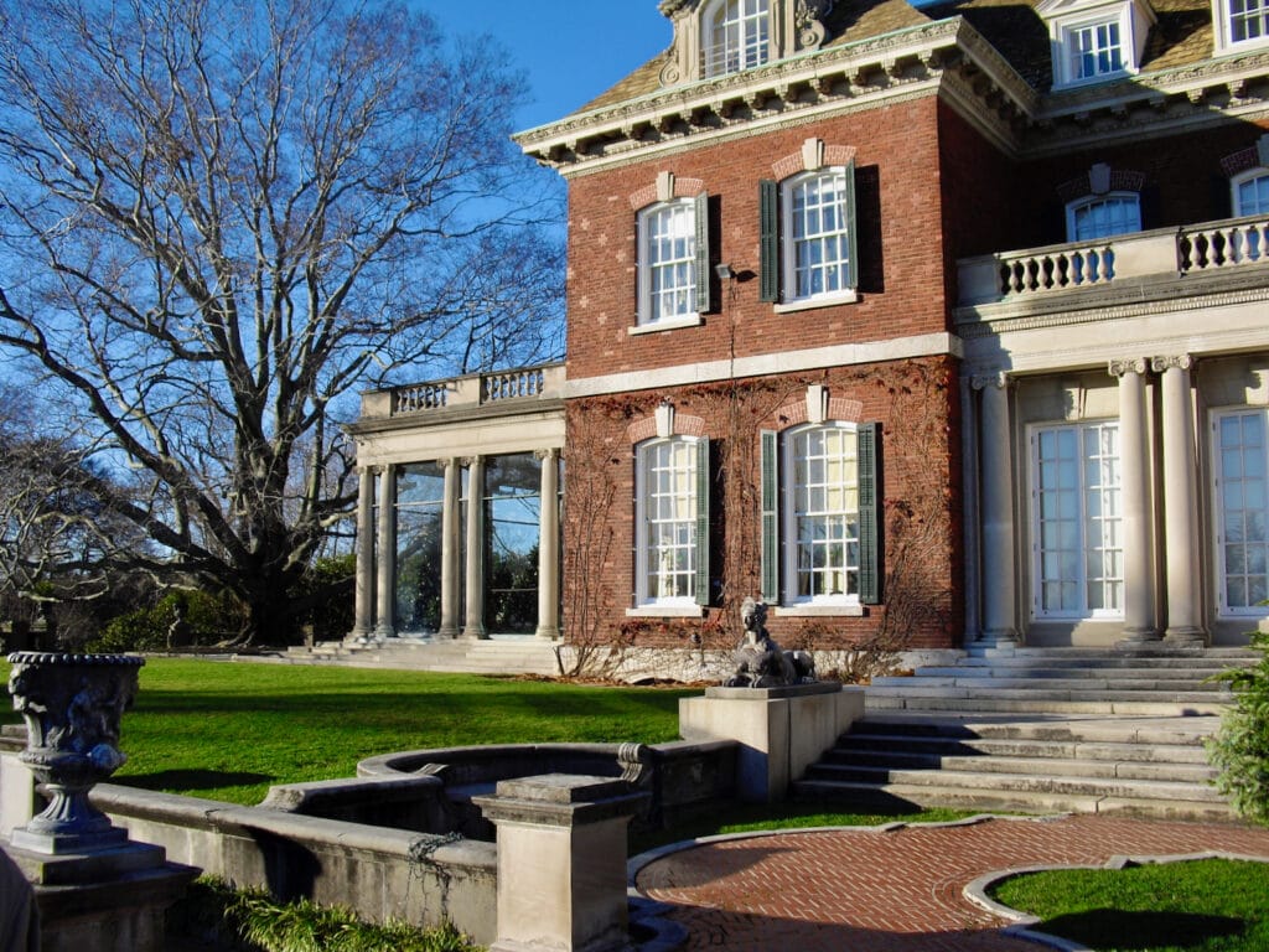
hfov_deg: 51.4
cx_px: 634
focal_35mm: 36
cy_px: 476
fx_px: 1320
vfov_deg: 39.7
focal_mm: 6.3
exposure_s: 1/100
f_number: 7.8
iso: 64
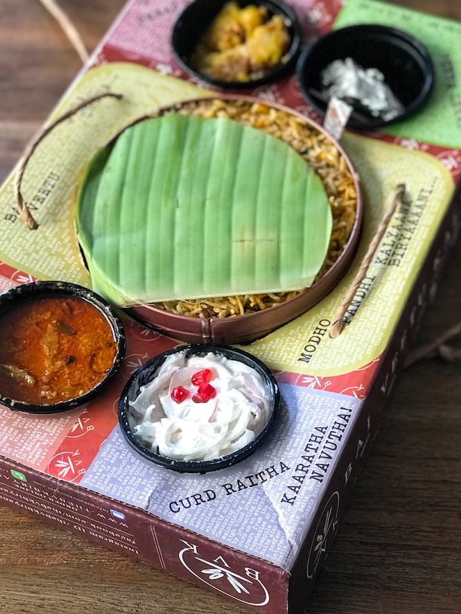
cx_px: 227
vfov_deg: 28.1
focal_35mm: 69
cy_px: 268
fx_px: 1225
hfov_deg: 21.3
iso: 160
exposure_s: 1/50
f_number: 2.8
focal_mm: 6.6
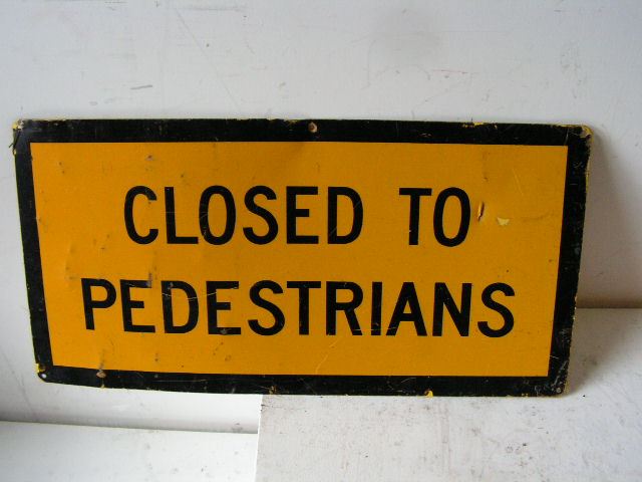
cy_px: 241
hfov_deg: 51.4
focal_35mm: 36
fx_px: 668
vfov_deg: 39.7
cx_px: 321
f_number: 3.2
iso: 200
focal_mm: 6
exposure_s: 1/25
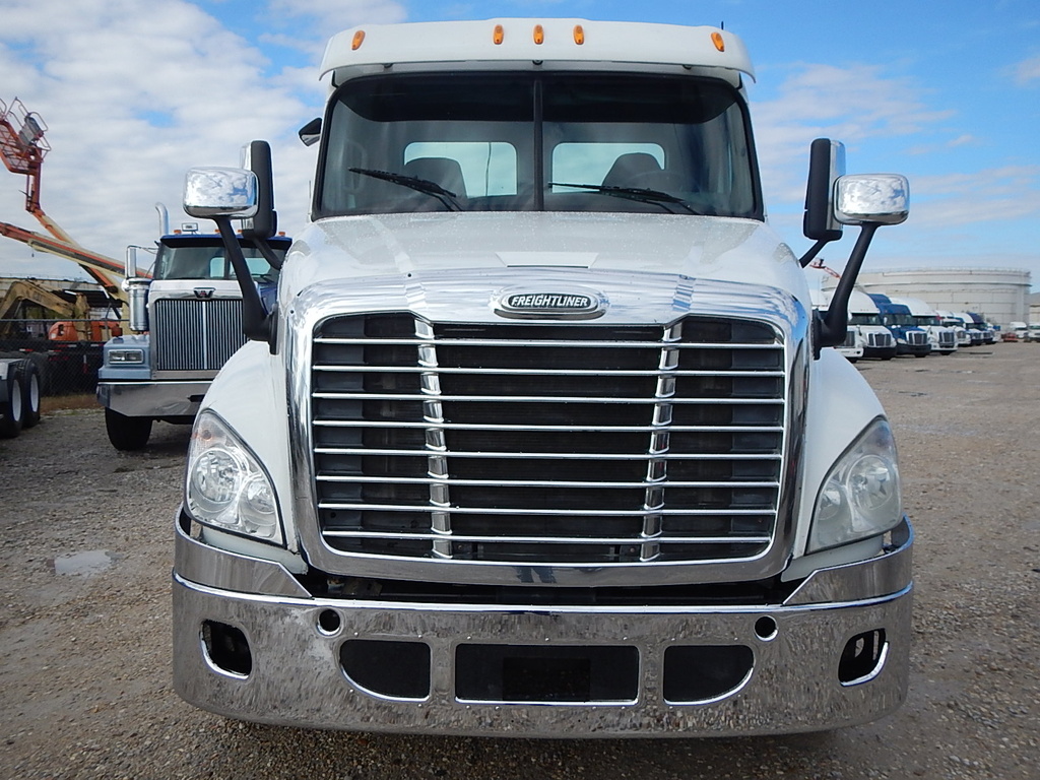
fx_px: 841
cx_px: 520
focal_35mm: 28
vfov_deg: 49.7
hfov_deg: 63.4
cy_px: 390
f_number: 3.9
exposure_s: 1/1000
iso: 125
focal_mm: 5
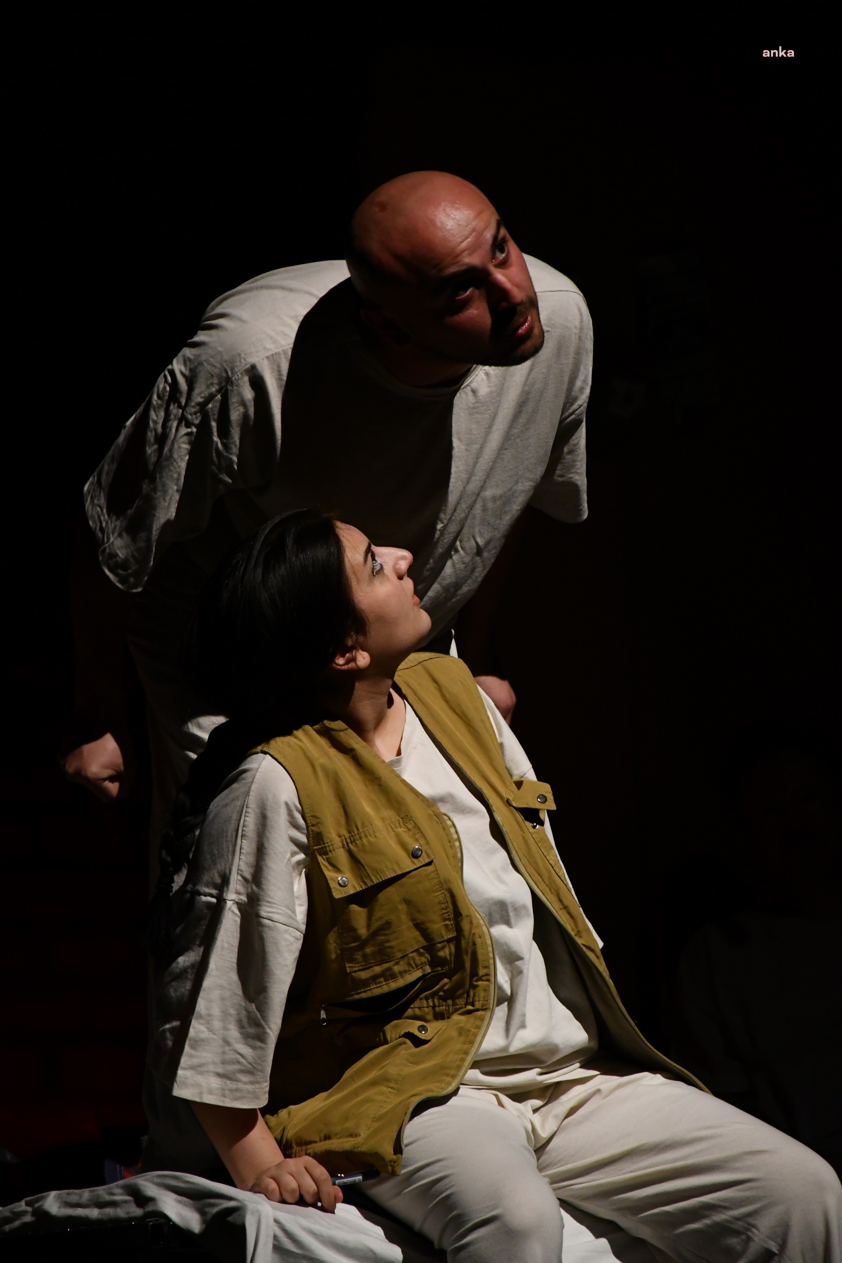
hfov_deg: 6.5
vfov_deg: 9.8
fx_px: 7367
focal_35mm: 210
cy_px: 632
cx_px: 421
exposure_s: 1/50
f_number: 5.6
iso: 3200
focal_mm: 140
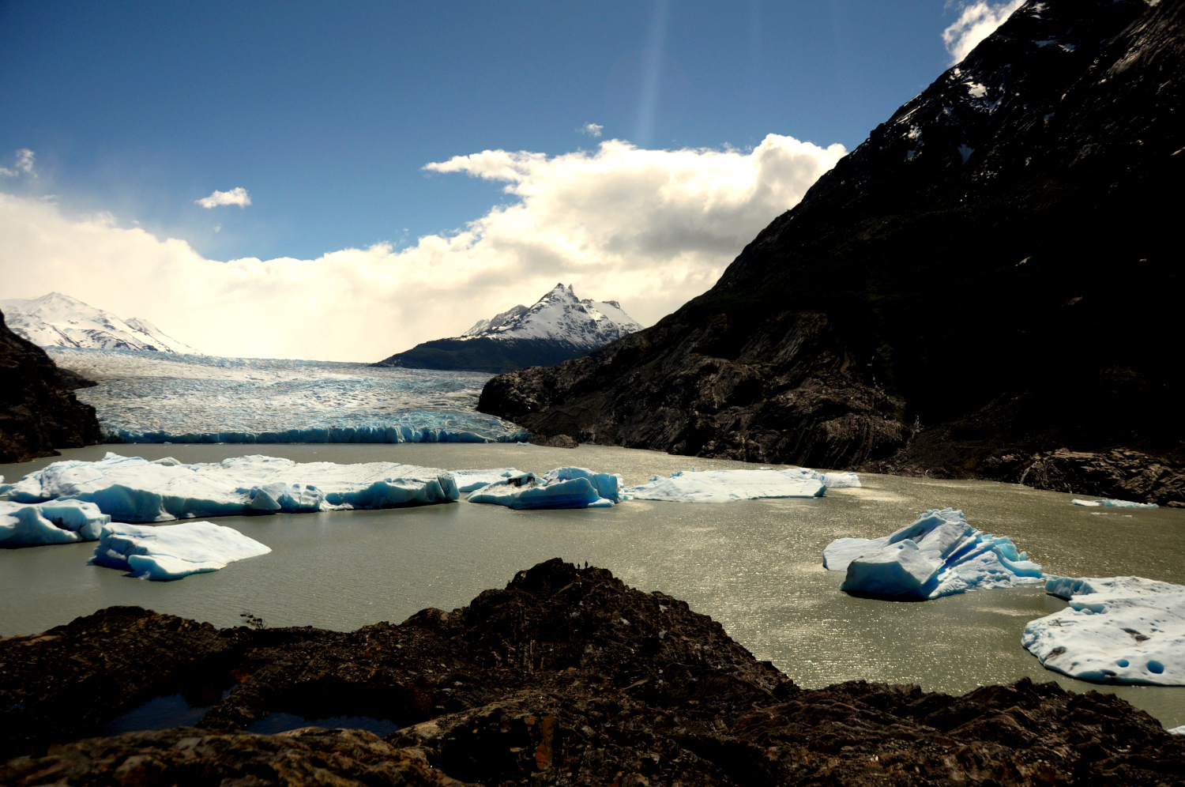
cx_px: 592
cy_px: 394
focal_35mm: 30
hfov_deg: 62.0
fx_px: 986
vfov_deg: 43.5
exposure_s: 1/4000
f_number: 3.5
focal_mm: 20
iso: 400
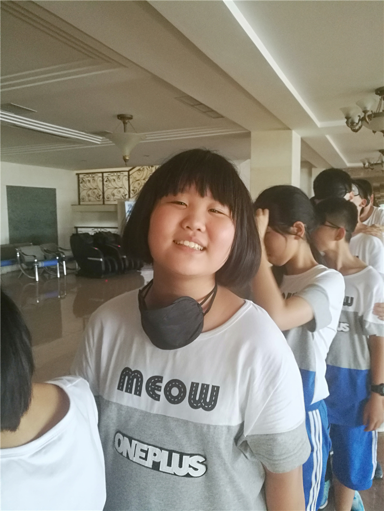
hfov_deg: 51.4
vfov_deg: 65.3
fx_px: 399
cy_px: 256
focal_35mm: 27
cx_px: 192
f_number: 2.2
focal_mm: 4.5
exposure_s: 1/25
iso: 500
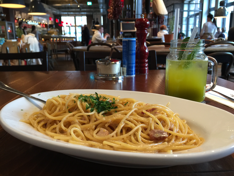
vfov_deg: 48.2
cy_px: 88
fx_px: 196
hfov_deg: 61.7
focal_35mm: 29
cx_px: 117
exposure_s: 1/17
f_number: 2.2
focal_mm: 4.15
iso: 64
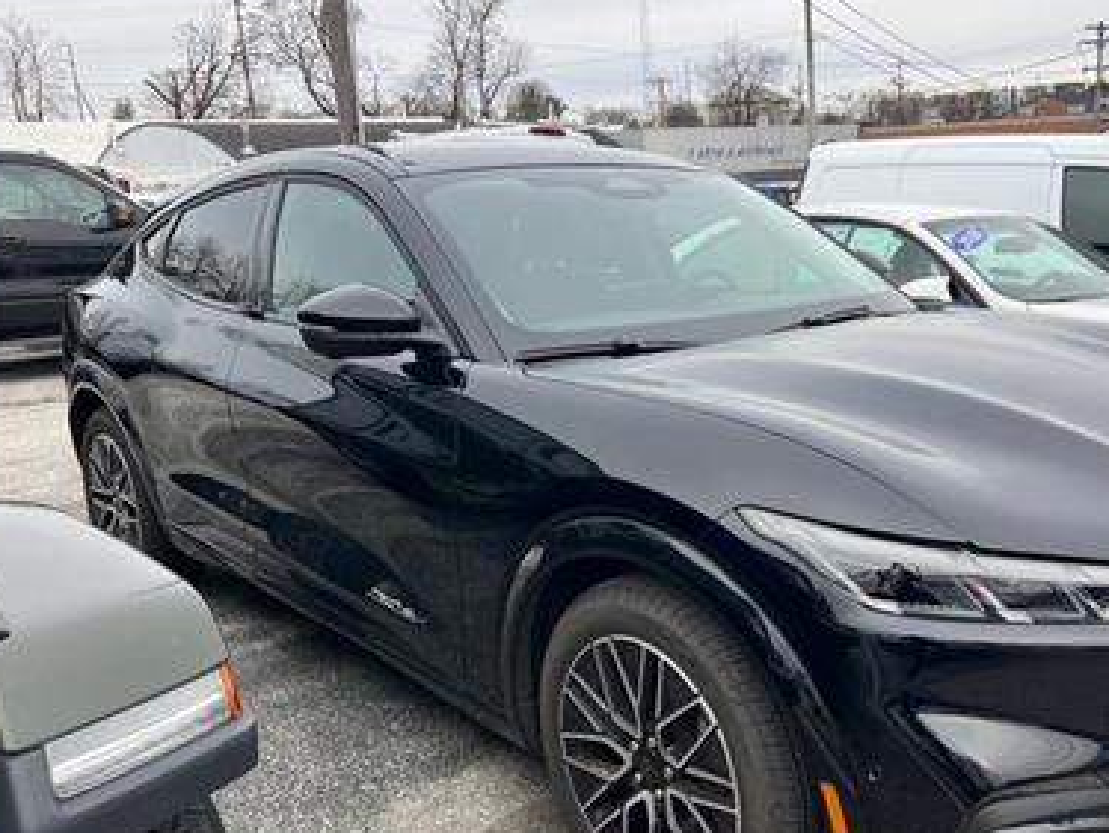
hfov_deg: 51.9
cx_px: 706
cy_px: 483
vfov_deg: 40.6
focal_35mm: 35
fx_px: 1122
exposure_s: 1/991
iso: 50
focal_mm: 5.7
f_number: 1.5
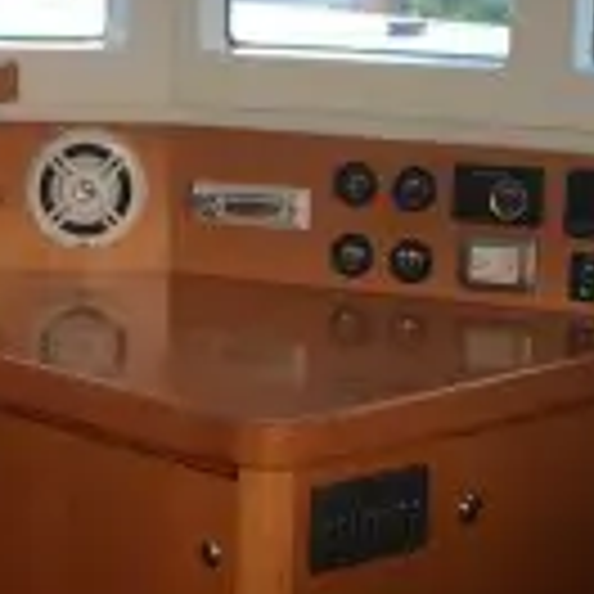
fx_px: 3009
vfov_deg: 10.9
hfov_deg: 11.2
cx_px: -14
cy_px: 824
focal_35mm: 155
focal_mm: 4.15
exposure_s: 1/120
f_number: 2.2
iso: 32
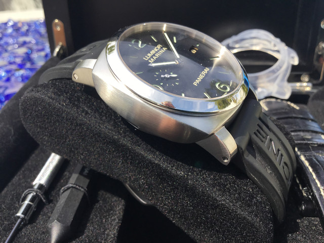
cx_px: 162
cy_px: 122
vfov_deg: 45.4
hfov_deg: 58.4
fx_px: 290
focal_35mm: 31
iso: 25
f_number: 2.4
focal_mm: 3.3
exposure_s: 1/494
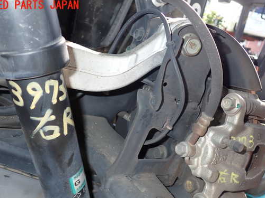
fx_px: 276
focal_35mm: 36
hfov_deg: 51.3
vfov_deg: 39.5
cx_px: 142
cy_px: 118
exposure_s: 1/30
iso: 100
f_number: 6.3
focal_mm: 5.4
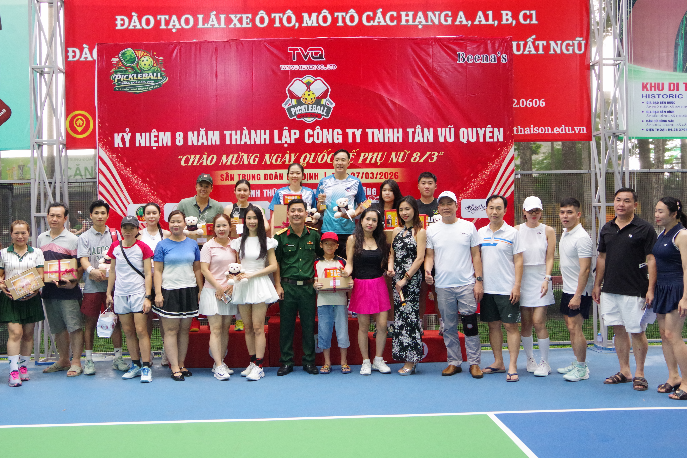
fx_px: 630
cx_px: 330
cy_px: 223
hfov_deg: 57.2
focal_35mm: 33
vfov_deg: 40.0
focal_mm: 21
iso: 3200
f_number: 7.1
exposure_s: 1/125
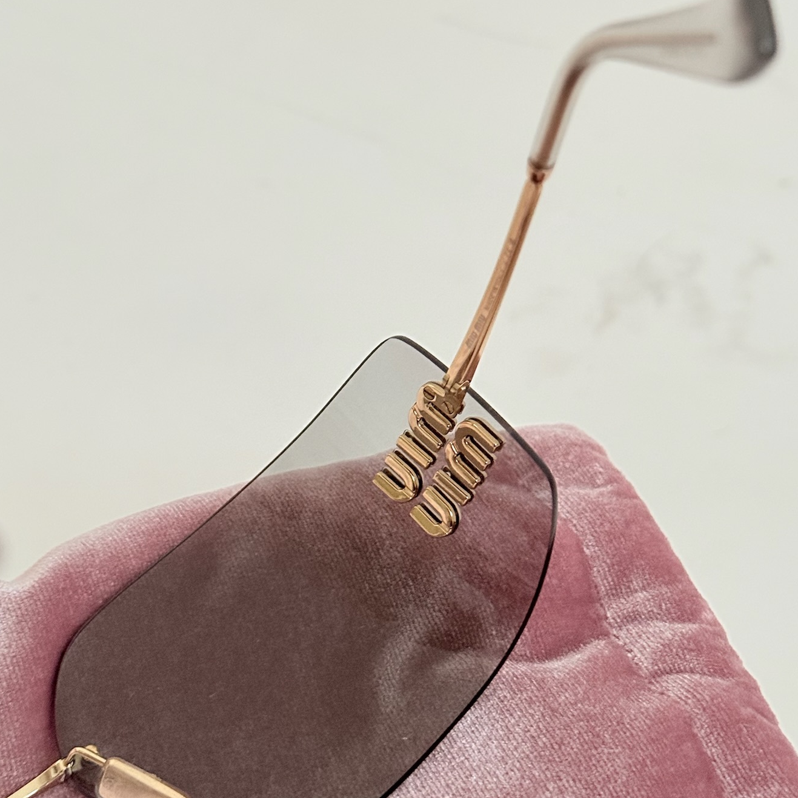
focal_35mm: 66
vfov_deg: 26.1
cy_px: 323
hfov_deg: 26.1
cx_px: 401
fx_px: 1721
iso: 400
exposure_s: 1/30
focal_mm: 6.76
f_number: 1.78
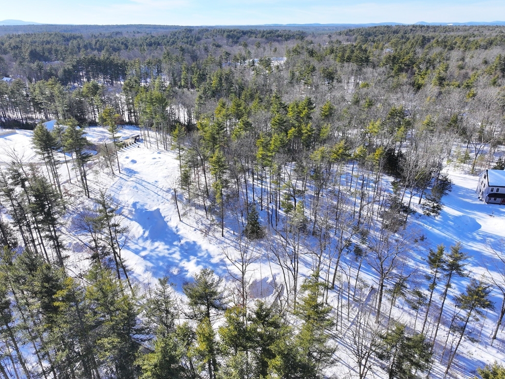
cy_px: 187
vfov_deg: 54.9
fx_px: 365
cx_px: 252
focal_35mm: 25
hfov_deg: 69.4
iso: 320
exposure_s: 1/2000
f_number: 2.8
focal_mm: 12.29
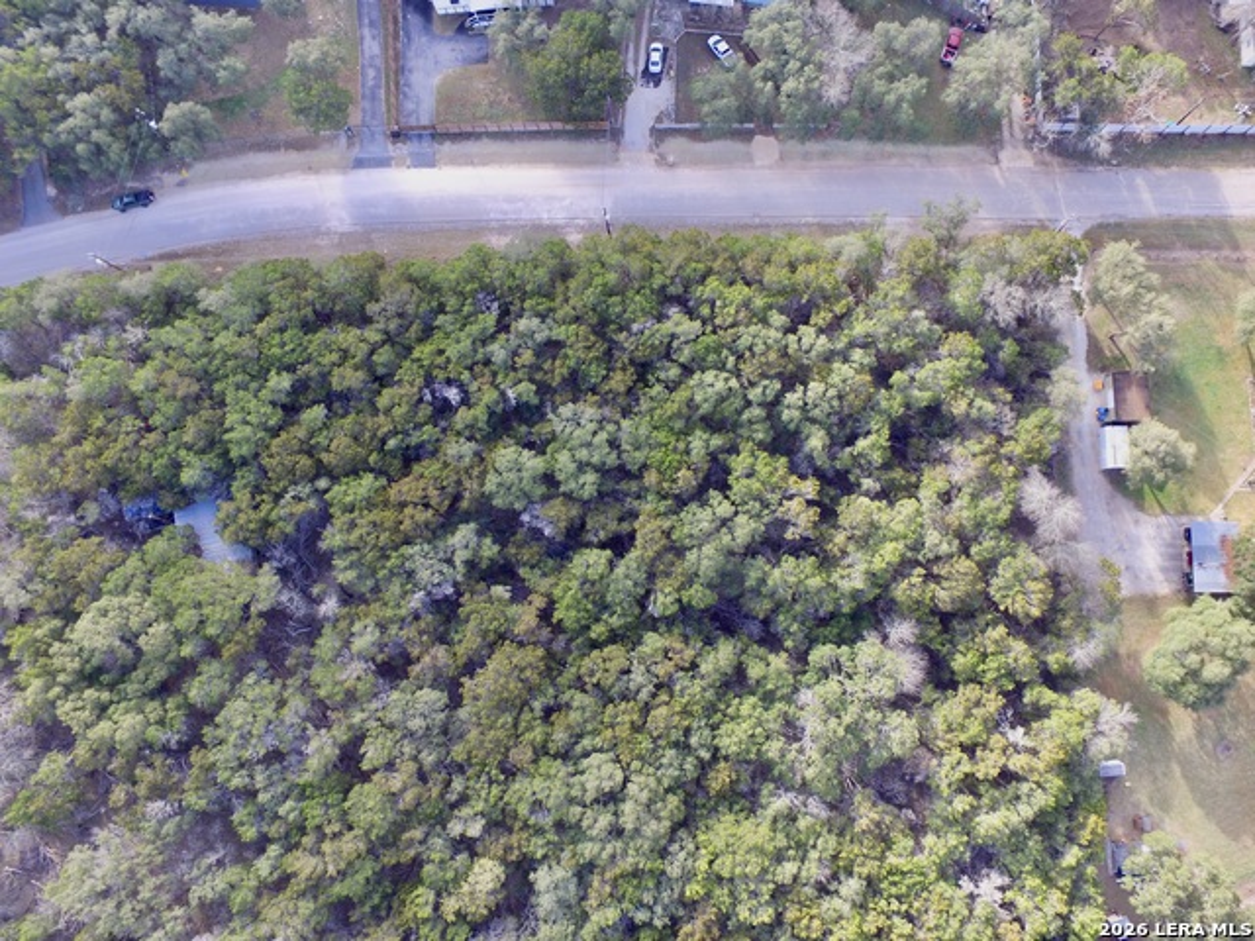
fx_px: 725
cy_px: 470
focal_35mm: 20
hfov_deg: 81.7
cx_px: 628
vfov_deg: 66.0
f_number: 2.8
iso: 100
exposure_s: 1/149
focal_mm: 3.61
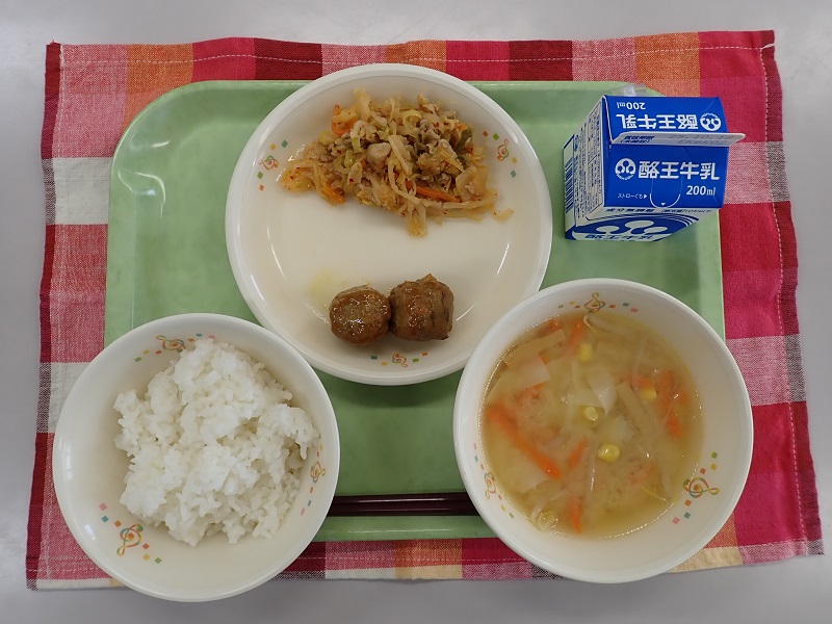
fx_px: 601
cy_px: 312
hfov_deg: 69.4
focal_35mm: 25
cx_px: 416
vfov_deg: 54.9
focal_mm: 4.5
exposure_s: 1/80
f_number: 2.8
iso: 100
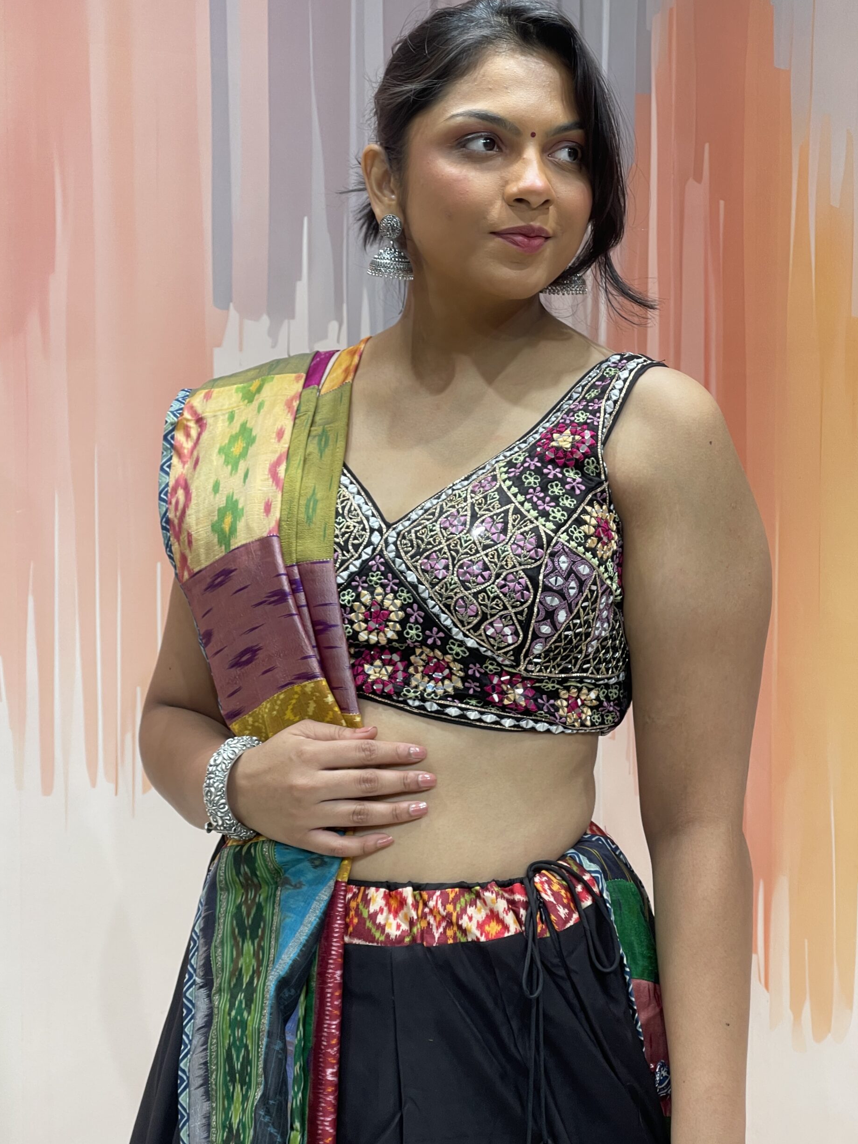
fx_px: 2214
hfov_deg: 21.9
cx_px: 422
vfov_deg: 29.0
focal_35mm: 67
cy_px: 560
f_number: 2.2
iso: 40
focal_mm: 7.5
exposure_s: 1/100
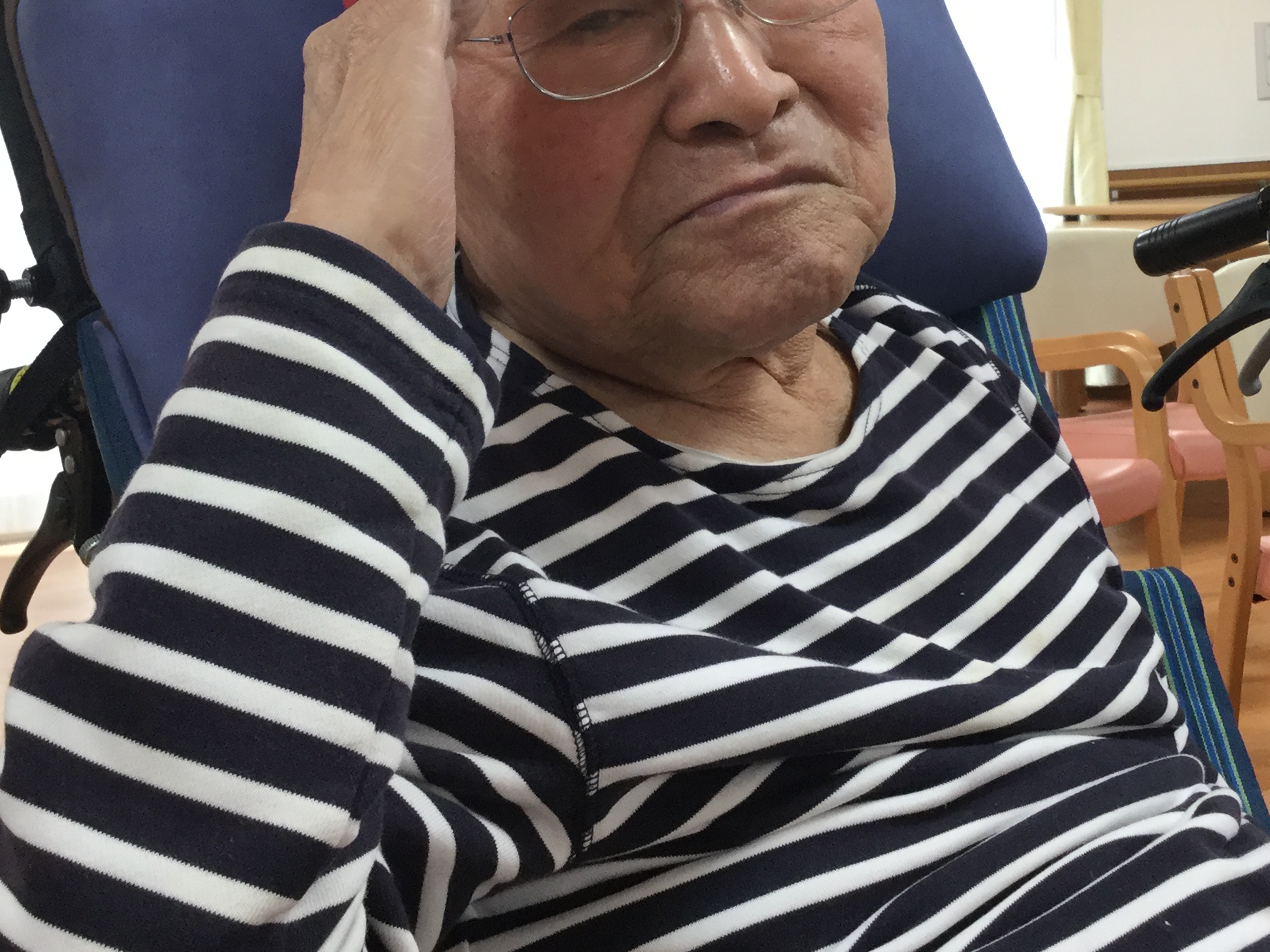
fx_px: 2091
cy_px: 258
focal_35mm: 57
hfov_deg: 33.7
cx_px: 716
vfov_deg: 25.4
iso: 50
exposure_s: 1/30
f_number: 2.4
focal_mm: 3.3
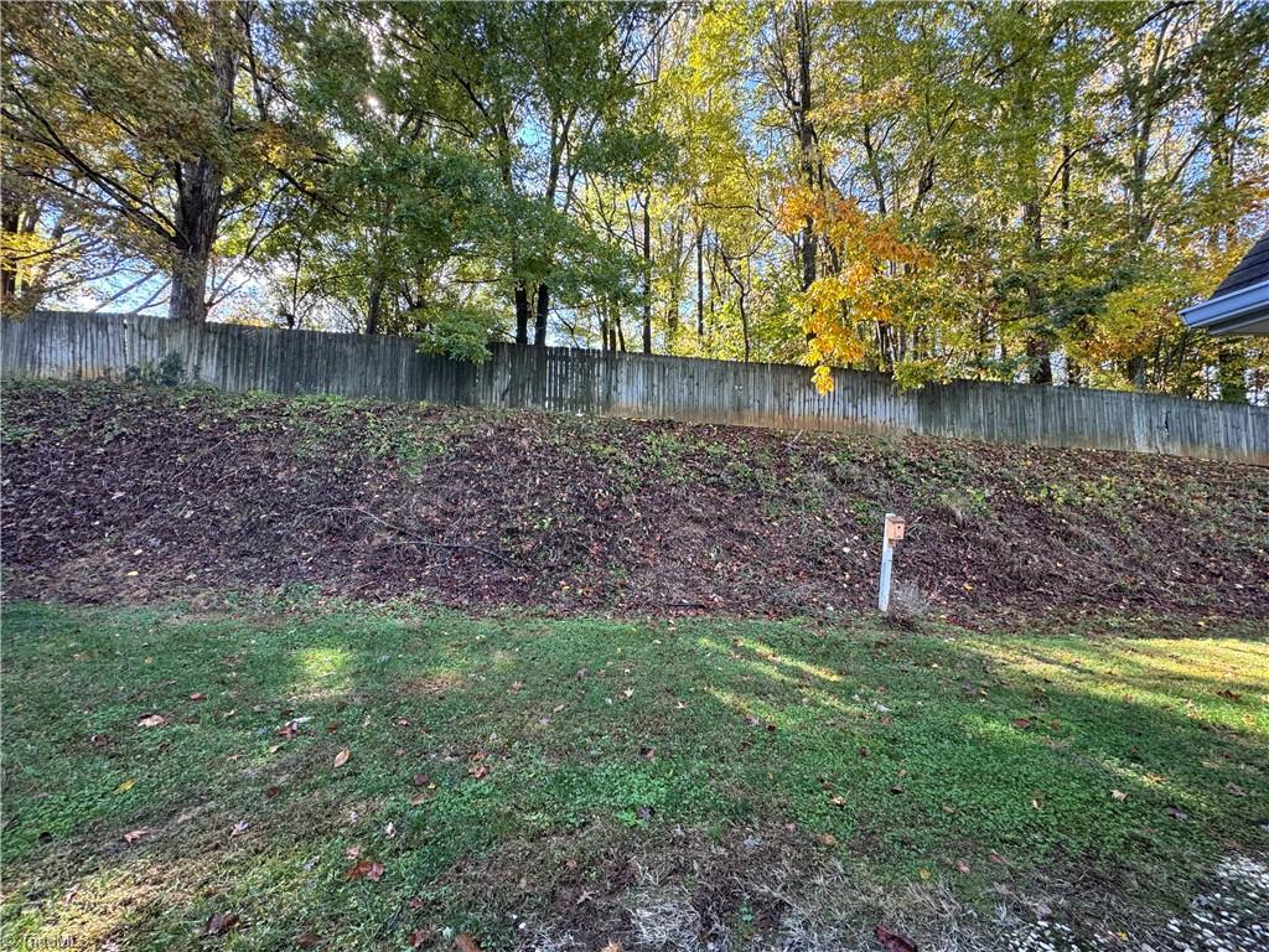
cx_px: 634
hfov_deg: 102.1
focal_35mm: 14
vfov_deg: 85.7
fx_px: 513
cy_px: 476
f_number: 2.2
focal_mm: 2.22
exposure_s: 1/99
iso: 64
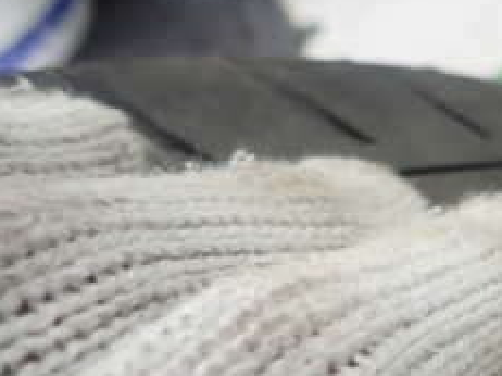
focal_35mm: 65
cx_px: 645
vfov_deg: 22.1
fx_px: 942
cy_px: 337
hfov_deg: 25.8
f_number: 2
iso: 200
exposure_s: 1/60
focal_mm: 4.5
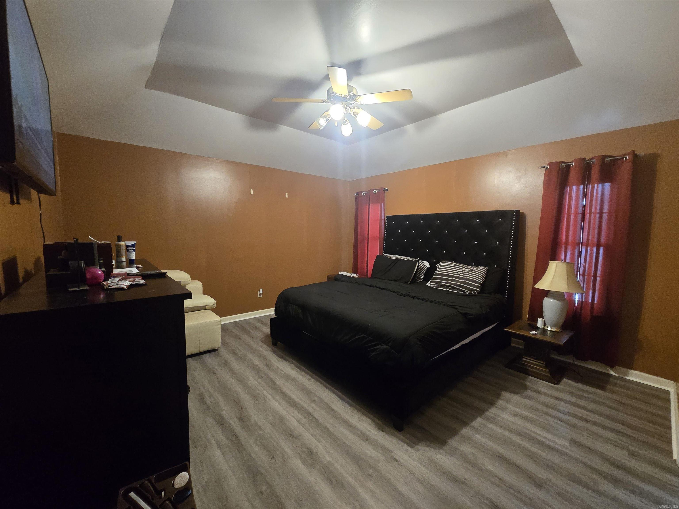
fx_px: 255
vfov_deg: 89.9
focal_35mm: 13
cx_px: 340
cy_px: 254
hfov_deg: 106.2
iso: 800
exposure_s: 1/60
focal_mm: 2.2
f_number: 2.2
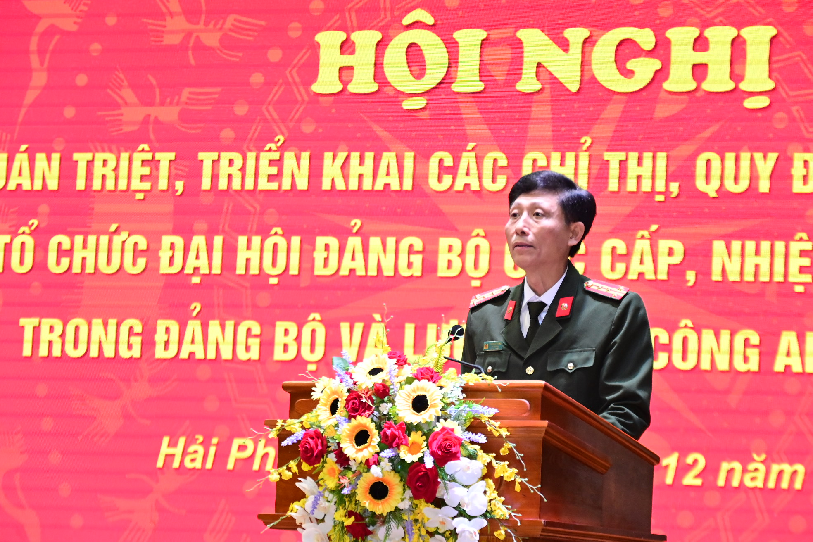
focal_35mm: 142
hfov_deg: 14.4
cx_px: 406
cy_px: 271
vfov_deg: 9.7
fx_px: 3207
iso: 3200
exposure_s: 1/200
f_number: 5.3
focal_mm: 95
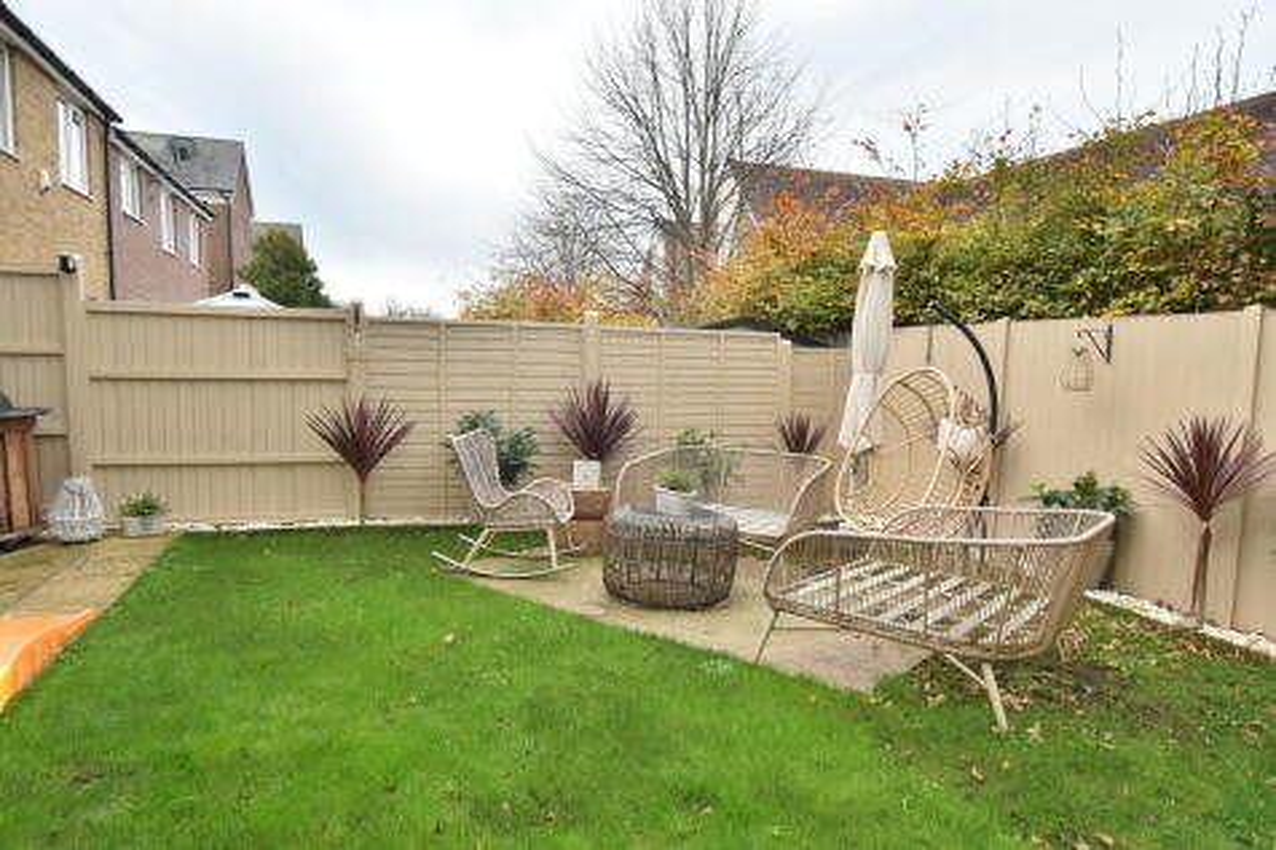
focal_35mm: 22
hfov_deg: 77.3
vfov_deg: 56.1
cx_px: 638
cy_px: 425
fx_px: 797
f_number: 6.3
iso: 500
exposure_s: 1/160
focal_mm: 15
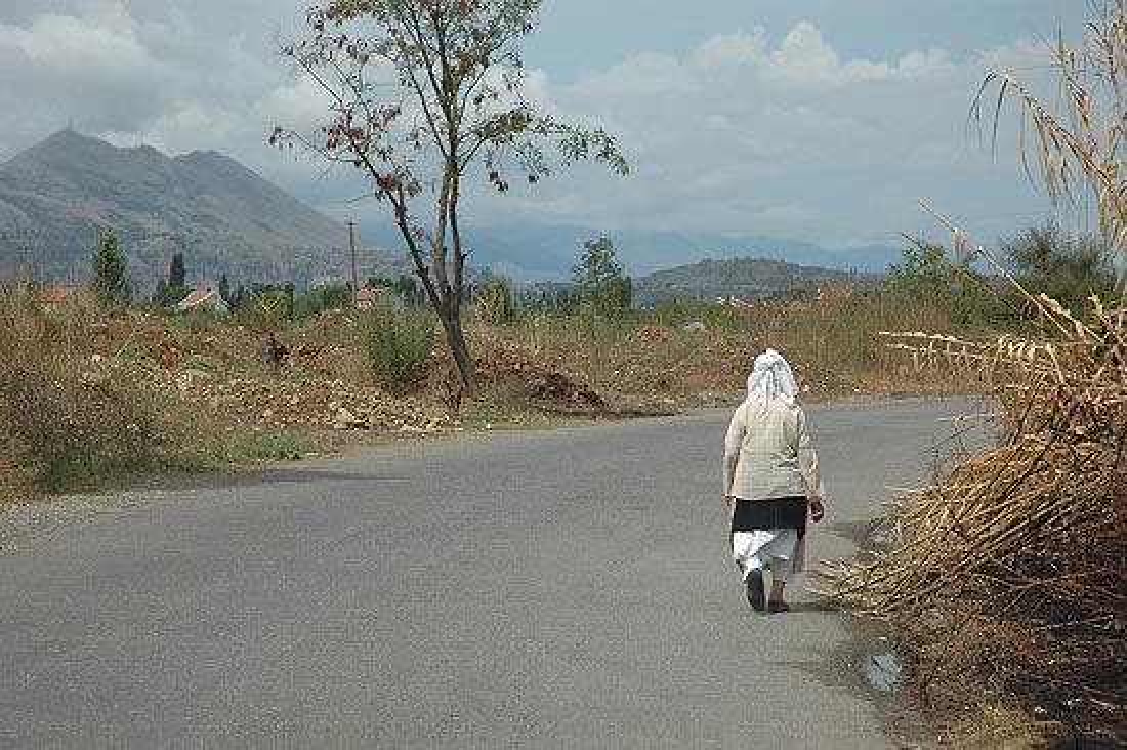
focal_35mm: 105
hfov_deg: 19.5
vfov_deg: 13.0
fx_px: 3285
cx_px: 564
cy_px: 375
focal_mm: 70
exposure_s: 1/640
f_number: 7.1
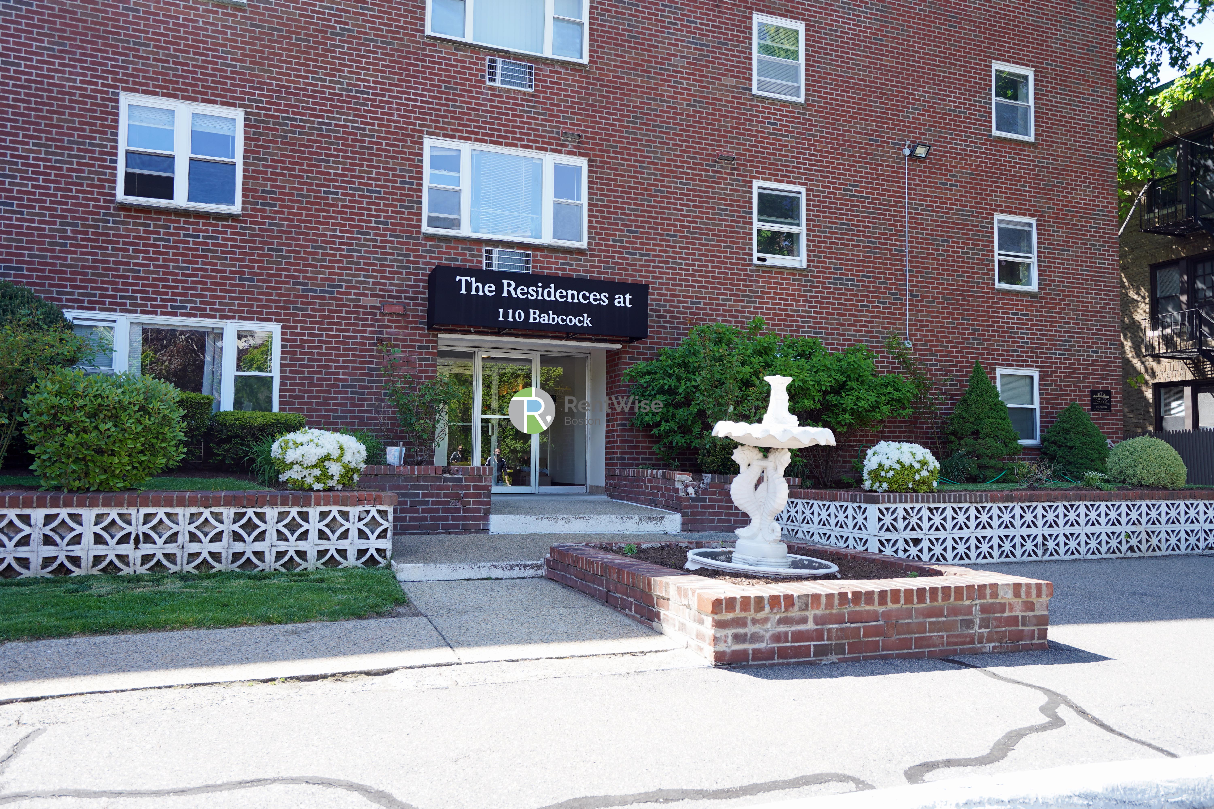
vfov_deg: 49.6
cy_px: 404
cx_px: 607
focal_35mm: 26
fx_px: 877
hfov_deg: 69.4
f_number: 4
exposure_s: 1/160
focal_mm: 26
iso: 100
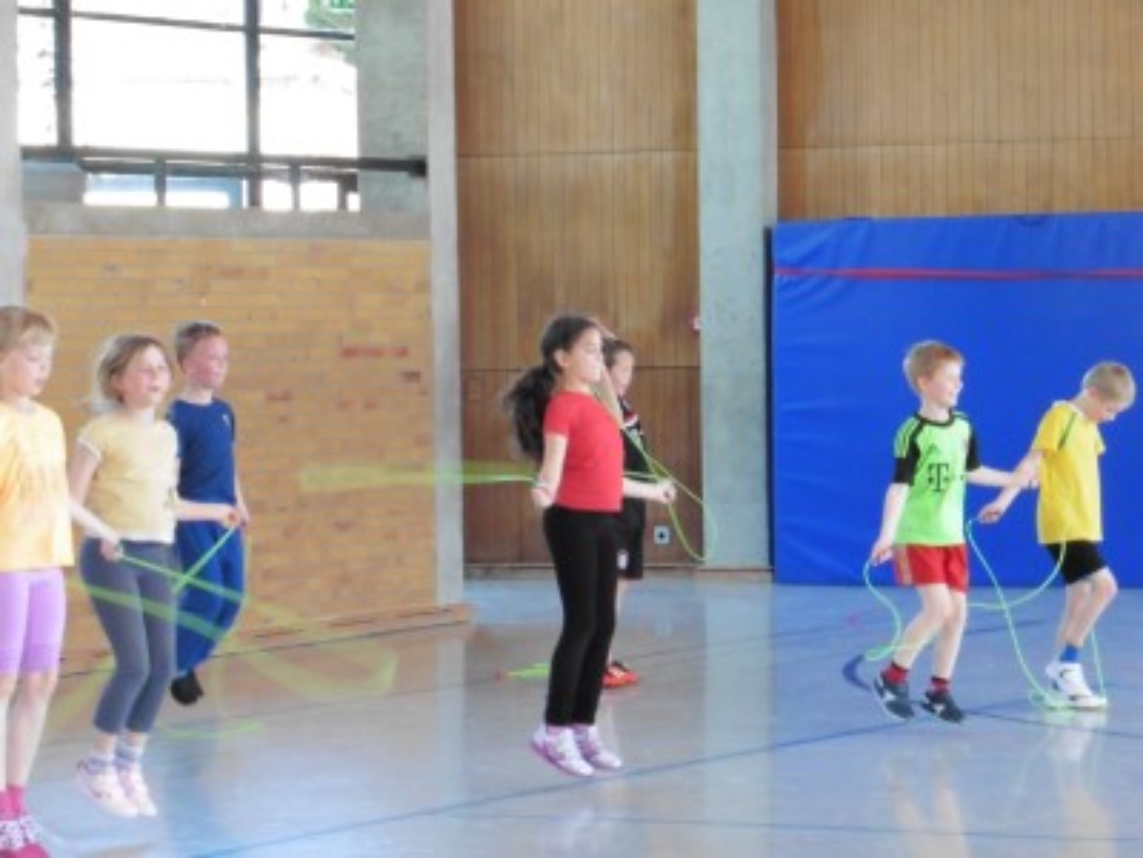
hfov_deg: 11.2
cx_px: 572
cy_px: 429
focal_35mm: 176
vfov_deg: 8.4
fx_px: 5811
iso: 1000
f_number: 5.4
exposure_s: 1/125
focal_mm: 31.3
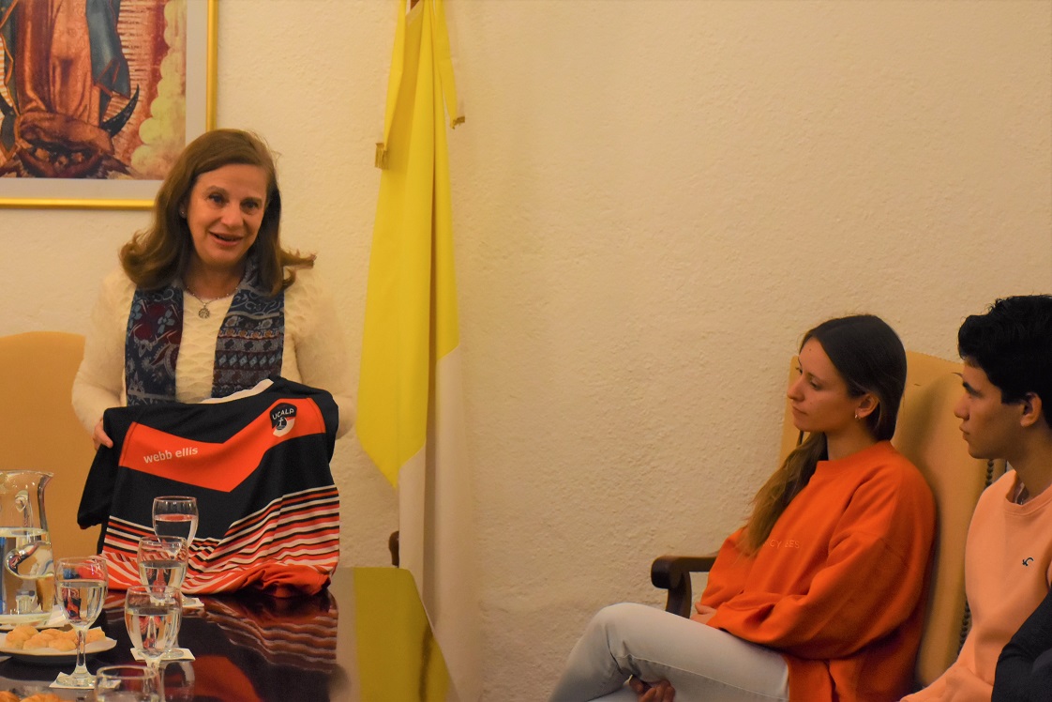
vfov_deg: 18.2
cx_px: 526
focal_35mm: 75
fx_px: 2191
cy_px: 351
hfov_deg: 27.0
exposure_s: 1/100
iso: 2000
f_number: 5
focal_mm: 50
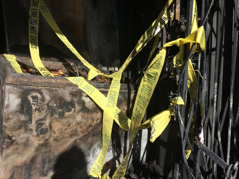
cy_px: 90
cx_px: 120
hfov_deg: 61.7
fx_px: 200
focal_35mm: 29
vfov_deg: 48.2
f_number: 2.2
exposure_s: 1/1520
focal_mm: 4.15
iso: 32
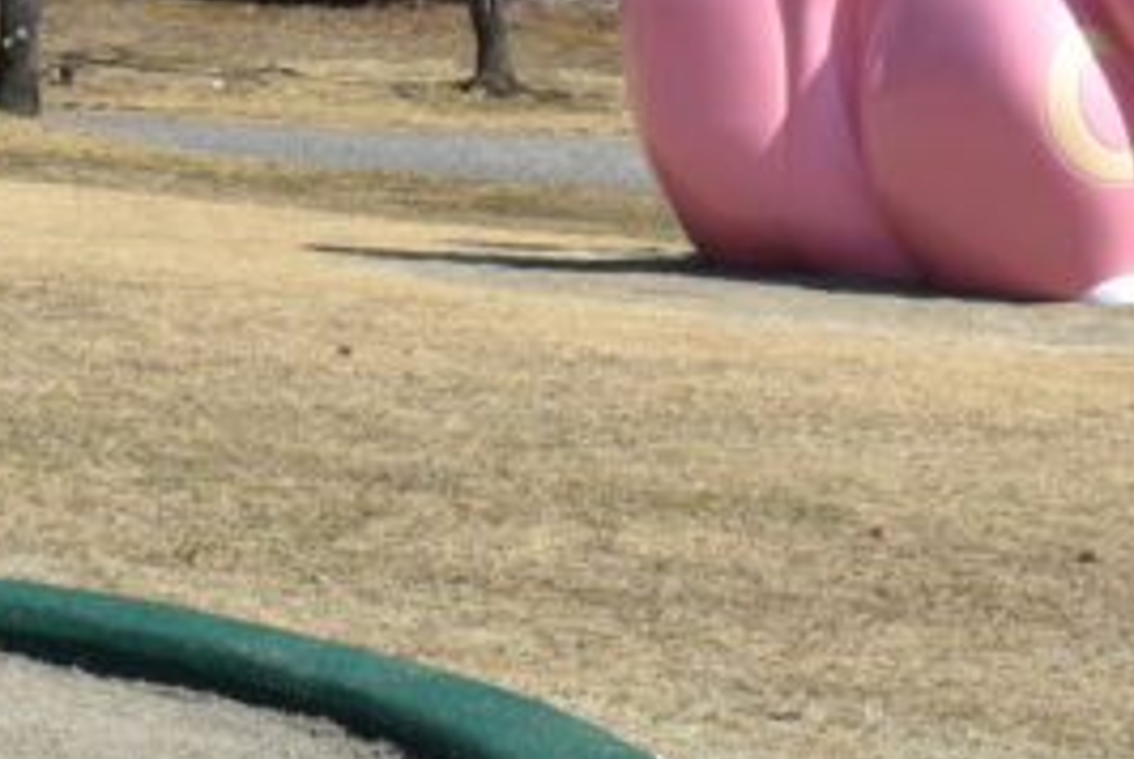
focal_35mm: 173
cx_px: 9
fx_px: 5455
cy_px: -352
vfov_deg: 7.8
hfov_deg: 11.7
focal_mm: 30
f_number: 9
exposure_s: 1/320
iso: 100
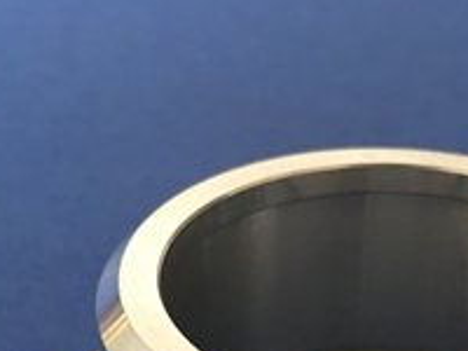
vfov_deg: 15.8
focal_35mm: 87
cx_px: 372
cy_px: 501
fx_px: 1176
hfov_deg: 22.2
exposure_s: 1/17
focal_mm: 4.15
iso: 64
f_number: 2.2
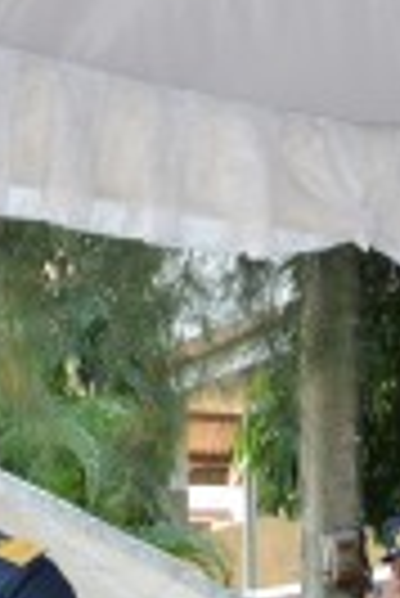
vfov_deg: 12.3
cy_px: 737
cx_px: 771
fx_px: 2693
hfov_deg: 8.1
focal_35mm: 162
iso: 400
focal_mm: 36
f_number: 5.6
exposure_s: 1/100
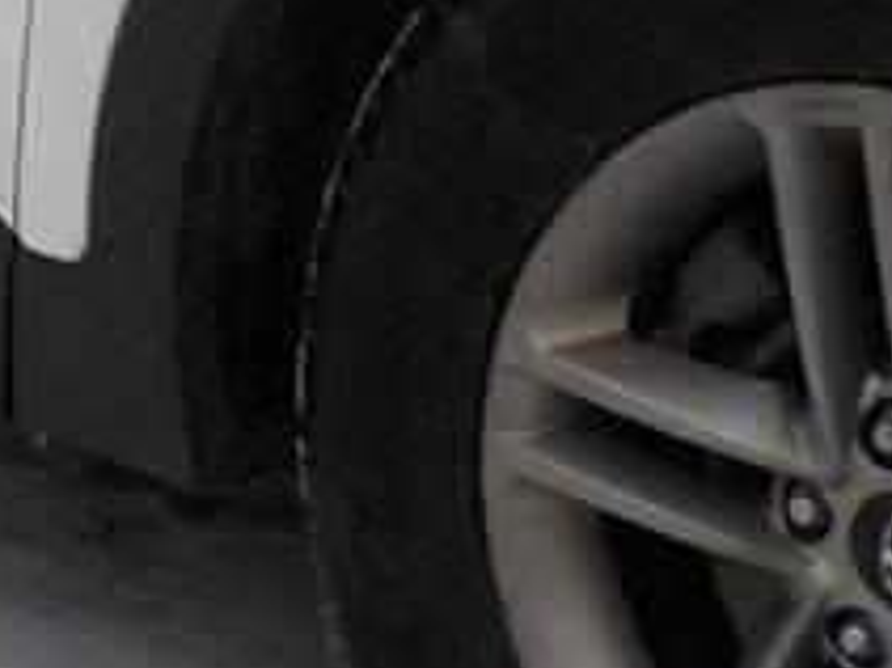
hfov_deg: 10.8
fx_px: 4687
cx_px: 216
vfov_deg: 7.9
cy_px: -482
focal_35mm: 182
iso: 125
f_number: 3.3
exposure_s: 1/200
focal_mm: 4.1
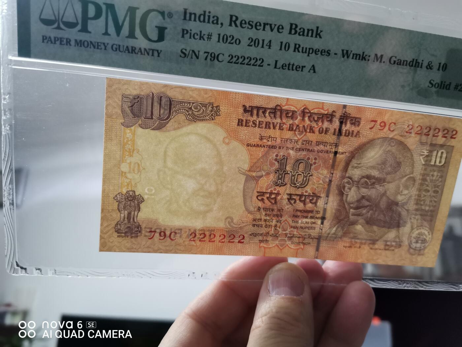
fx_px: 347
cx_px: 231
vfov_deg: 53.1
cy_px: 174
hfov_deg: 67.3
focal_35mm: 26
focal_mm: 4.75
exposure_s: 1/33.3
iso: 800
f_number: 1.8
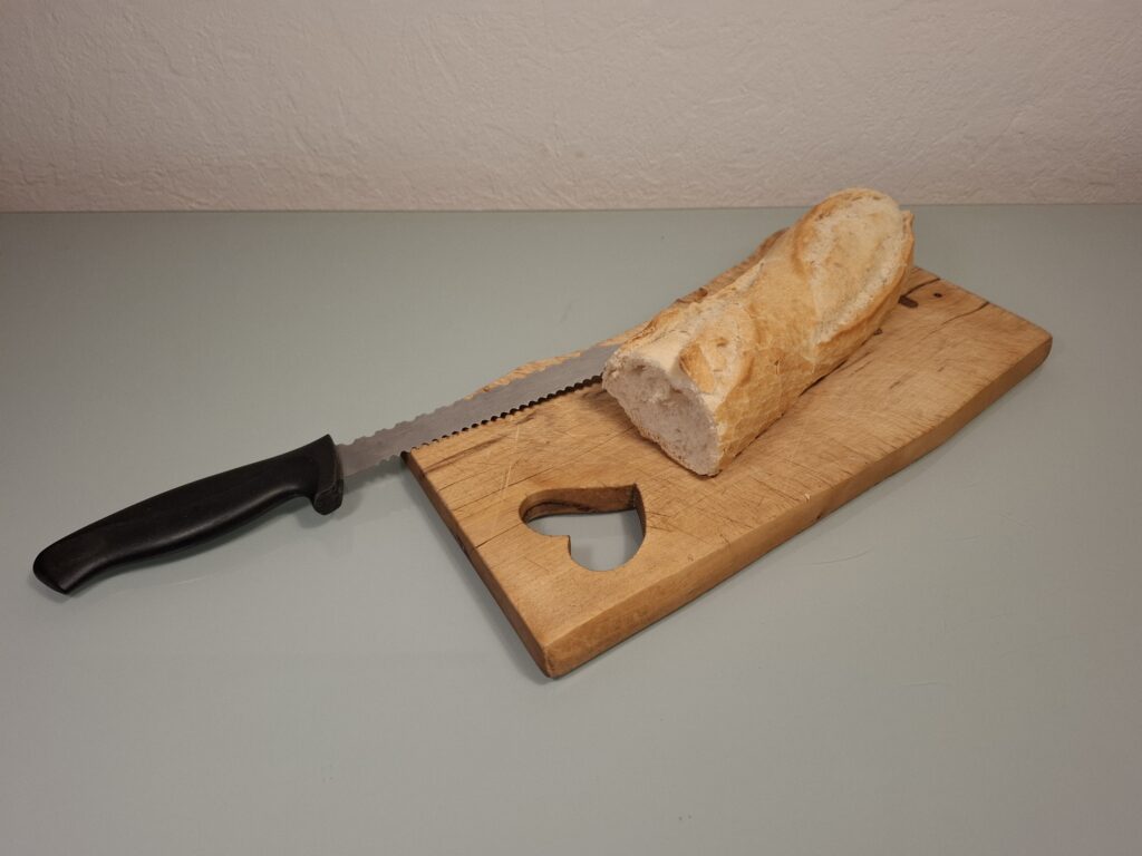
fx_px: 759
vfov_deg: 58.9
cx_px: 571
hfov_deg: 73.9
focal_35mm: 23
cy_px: 428
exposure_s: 1/100
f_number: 1.8
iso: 125
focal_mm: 5.54
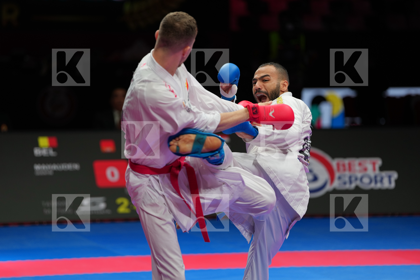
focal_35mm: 167
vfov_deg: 8.2
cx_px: 210
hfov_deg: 12.3
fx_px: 1948
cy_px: 140
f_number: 2.8
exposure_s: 1/1000
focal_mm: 167
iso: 500
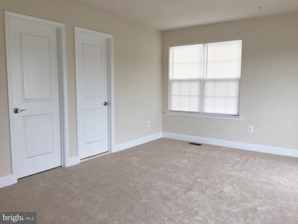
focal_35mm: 29
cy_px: 112
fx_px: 250
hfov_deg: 61.7
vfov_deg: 48.2
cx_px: 149
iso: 32
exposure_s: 1/120
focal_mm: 4.15
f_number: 2.2
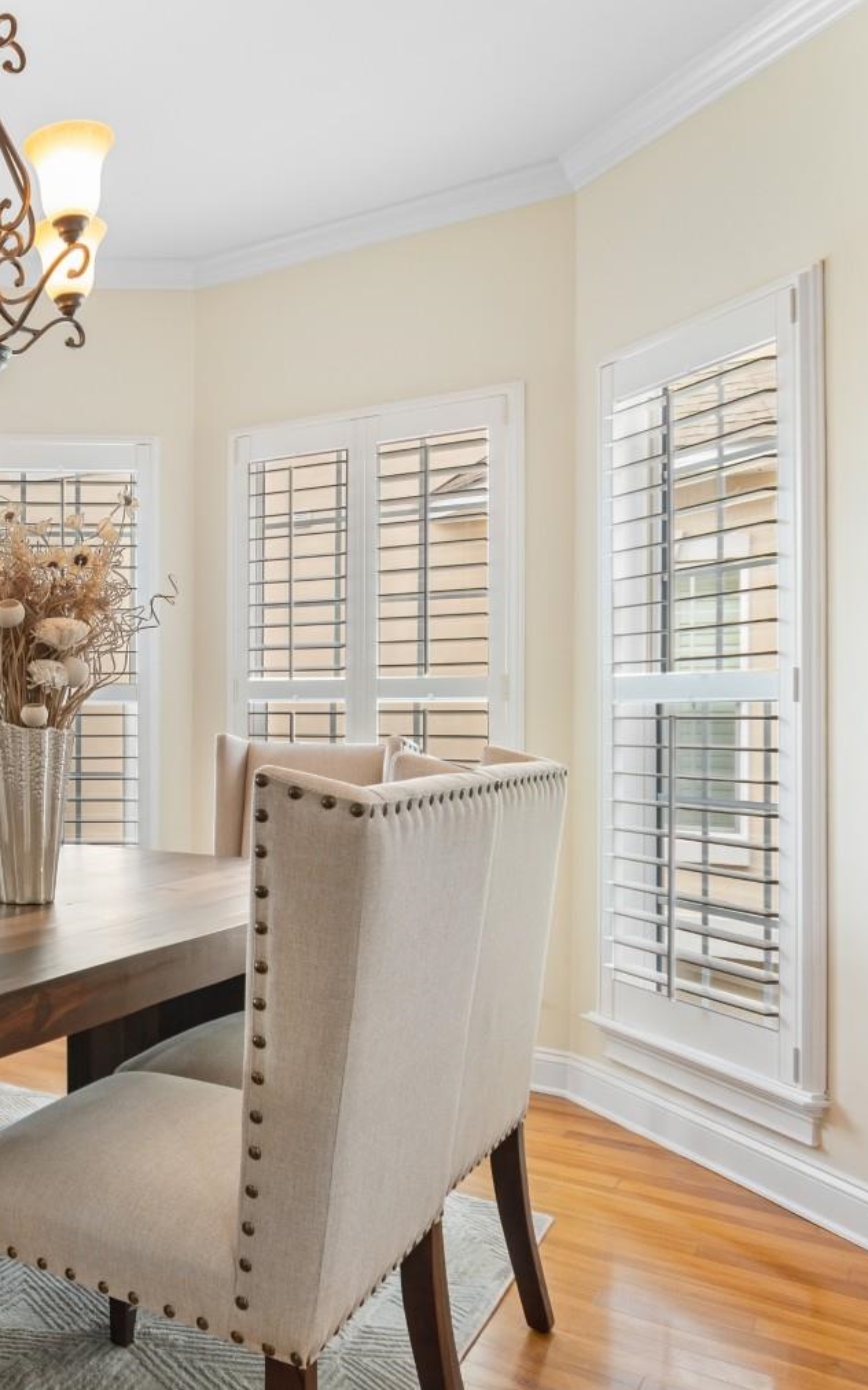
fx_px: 1174
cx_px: -141
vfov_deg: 61.2
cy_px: 685
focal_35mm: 31
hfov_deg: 33.8
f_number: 4.8
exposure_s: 1/10
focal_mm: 13
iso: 100
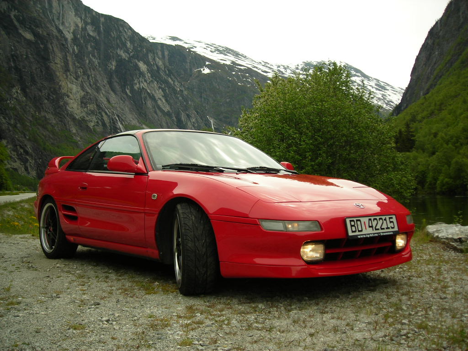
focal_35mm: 38
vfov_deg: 37.7
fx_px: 514
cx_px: 234
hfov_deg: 49.0
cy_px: 176
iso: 50
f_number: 6.4
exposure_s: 1/141
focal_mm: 6.3
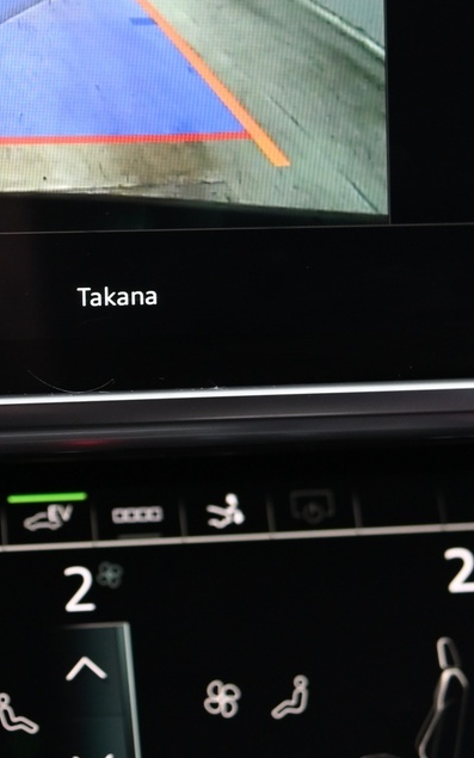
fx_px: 2046
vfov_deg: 20.9
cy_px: 257
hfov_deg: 13.1
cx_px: 51
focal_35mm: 99
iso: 2000
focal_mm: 38
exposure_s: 1/25
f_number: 4
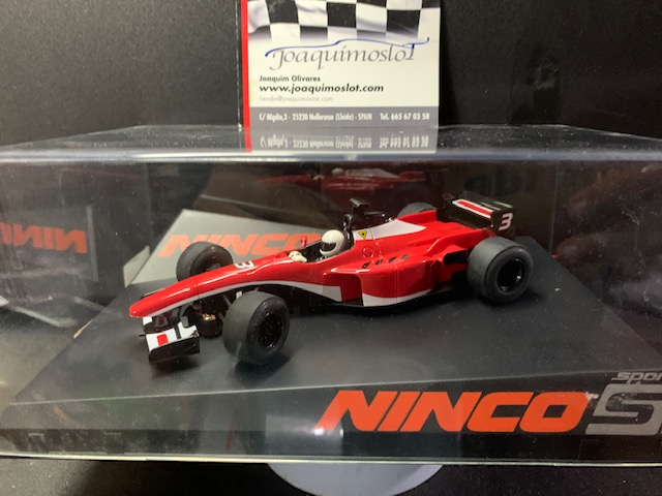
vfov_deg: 53.1
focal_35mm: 26
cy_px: 248
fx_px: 497
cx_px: 331
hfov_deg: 67.3
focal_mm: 4.25
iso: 400
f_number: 1.8
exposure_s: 1/25
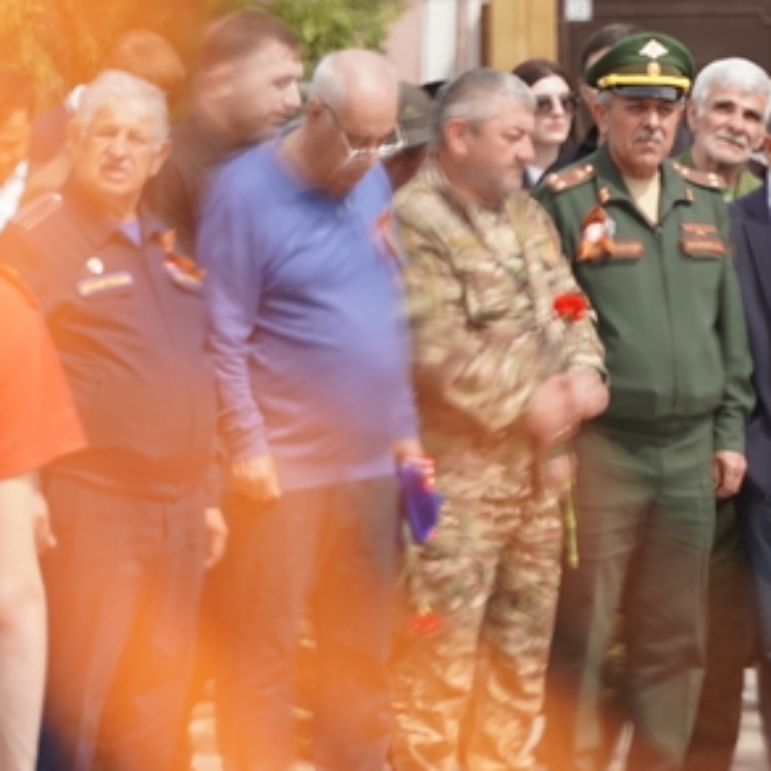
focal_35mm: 312
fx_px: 7862
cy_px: 288
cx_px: 1063
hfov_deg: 5.6
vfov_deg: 5.6
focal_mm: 70
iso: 100
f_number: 4.5
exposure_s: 1/640
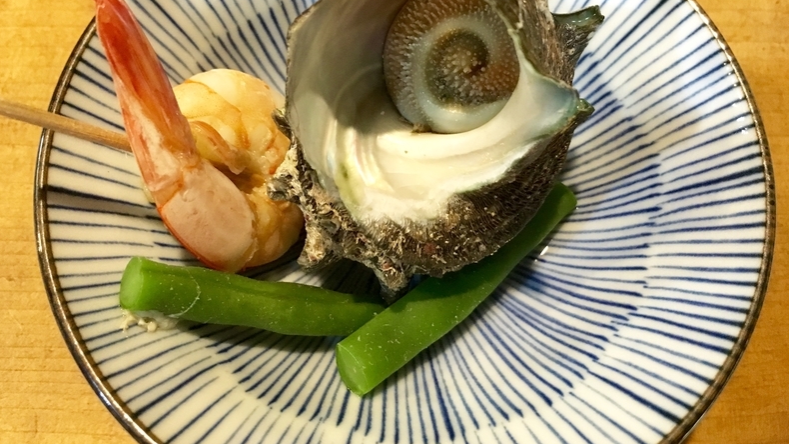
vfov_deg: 36.6
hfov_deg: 61.0
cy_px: 187
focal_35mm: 32
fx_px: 669
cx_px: 395
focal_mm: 4.15
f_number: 2.2
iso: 250
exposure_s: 1/15
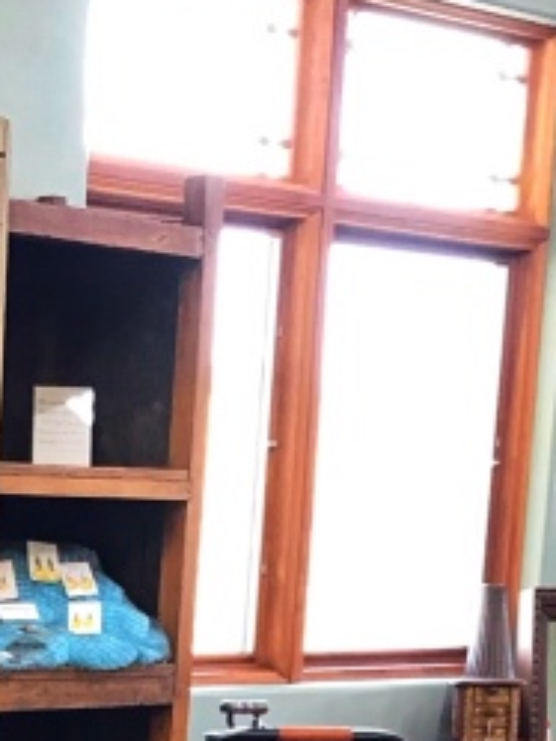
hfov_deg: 12.6
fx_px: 2461
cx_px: -110
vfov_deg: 15.9
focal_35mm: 115
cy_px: 1059
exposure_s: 1/30
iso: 40
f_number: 1.8
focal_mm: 3.99
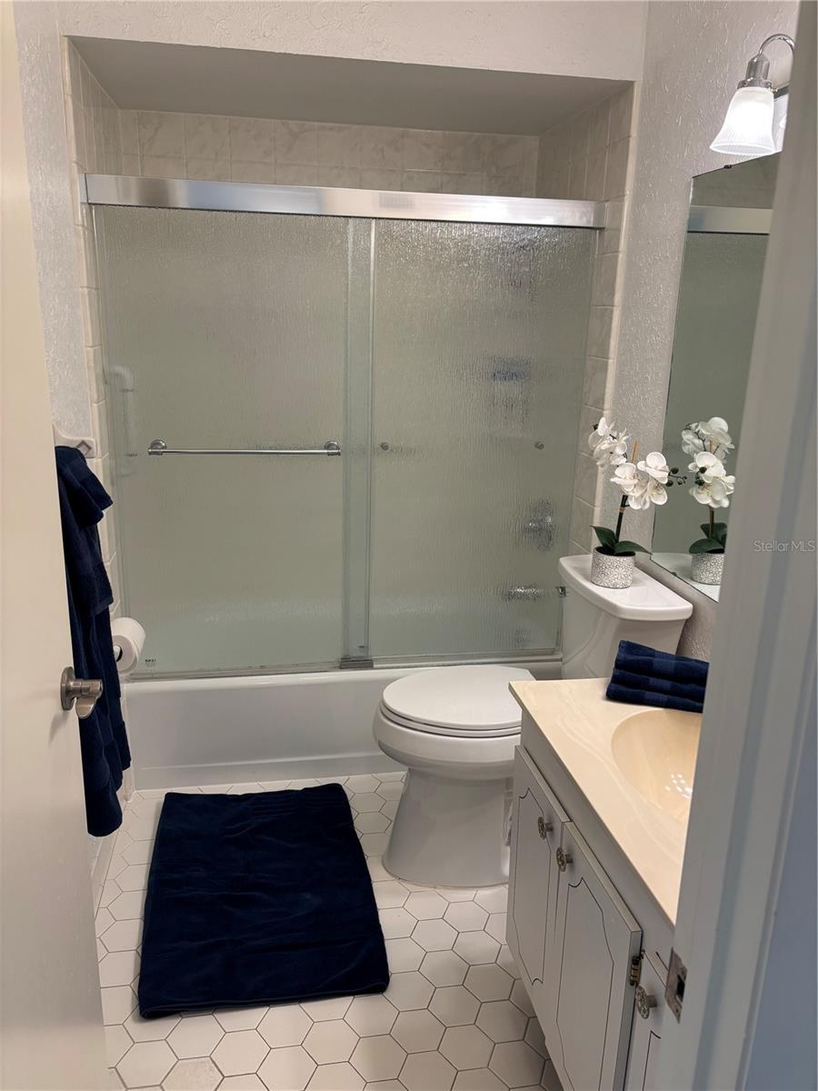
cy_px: 546
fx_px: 819
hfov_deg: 53.1
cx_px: 409
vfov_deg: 67.3
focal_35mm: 26
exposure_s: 1/120
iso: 100
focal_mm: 5.96
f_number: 1.6
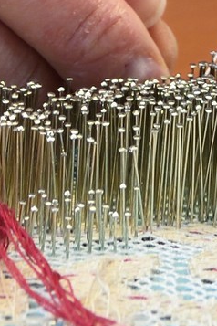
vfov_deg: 5.1
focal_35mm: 377
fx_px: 3408
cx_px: 198
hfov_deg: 3.6
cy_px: -762
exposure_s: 1/25
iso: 800
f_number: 11
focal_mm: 56
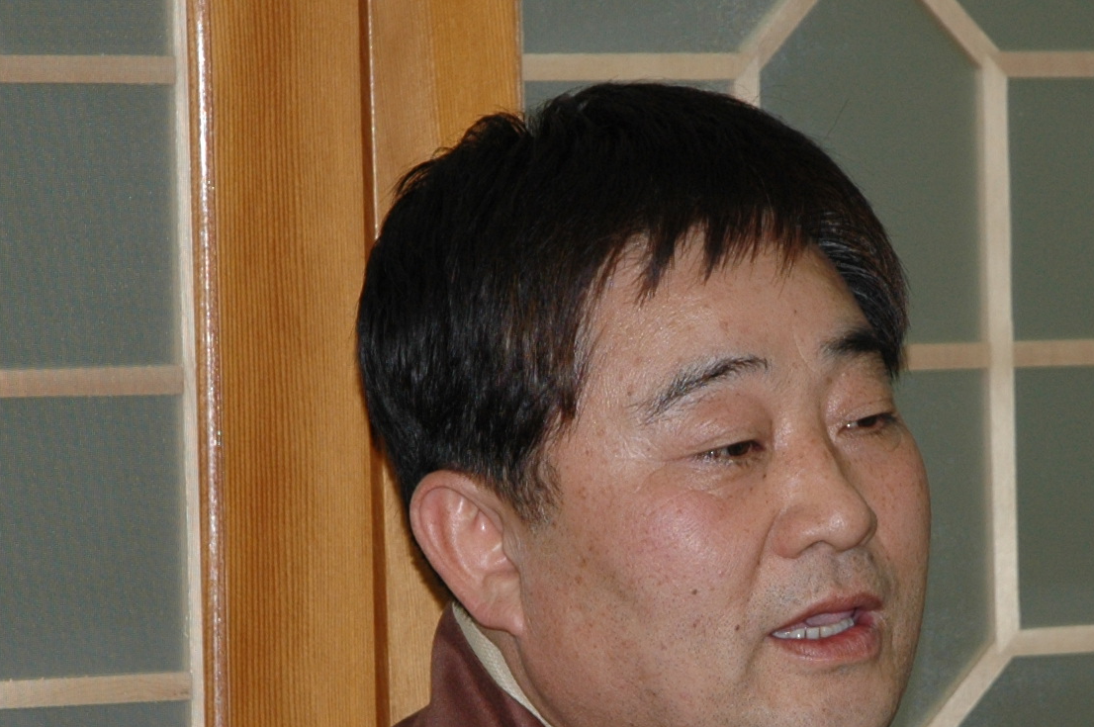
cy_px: 570
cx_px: 749
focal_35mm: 253
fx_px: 7680
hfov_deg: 8.1
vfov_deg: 5.4
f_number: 4.5
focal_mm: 62
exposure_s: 1/60
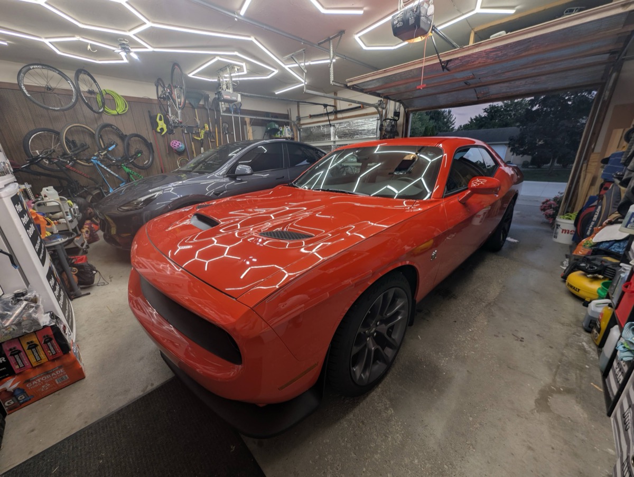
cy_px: 238
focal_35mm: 12
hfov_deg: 110.5
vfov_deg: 94.6
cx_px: 317
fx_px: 220
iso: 58
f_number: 1.95
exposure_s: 1/229
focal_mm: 2.23
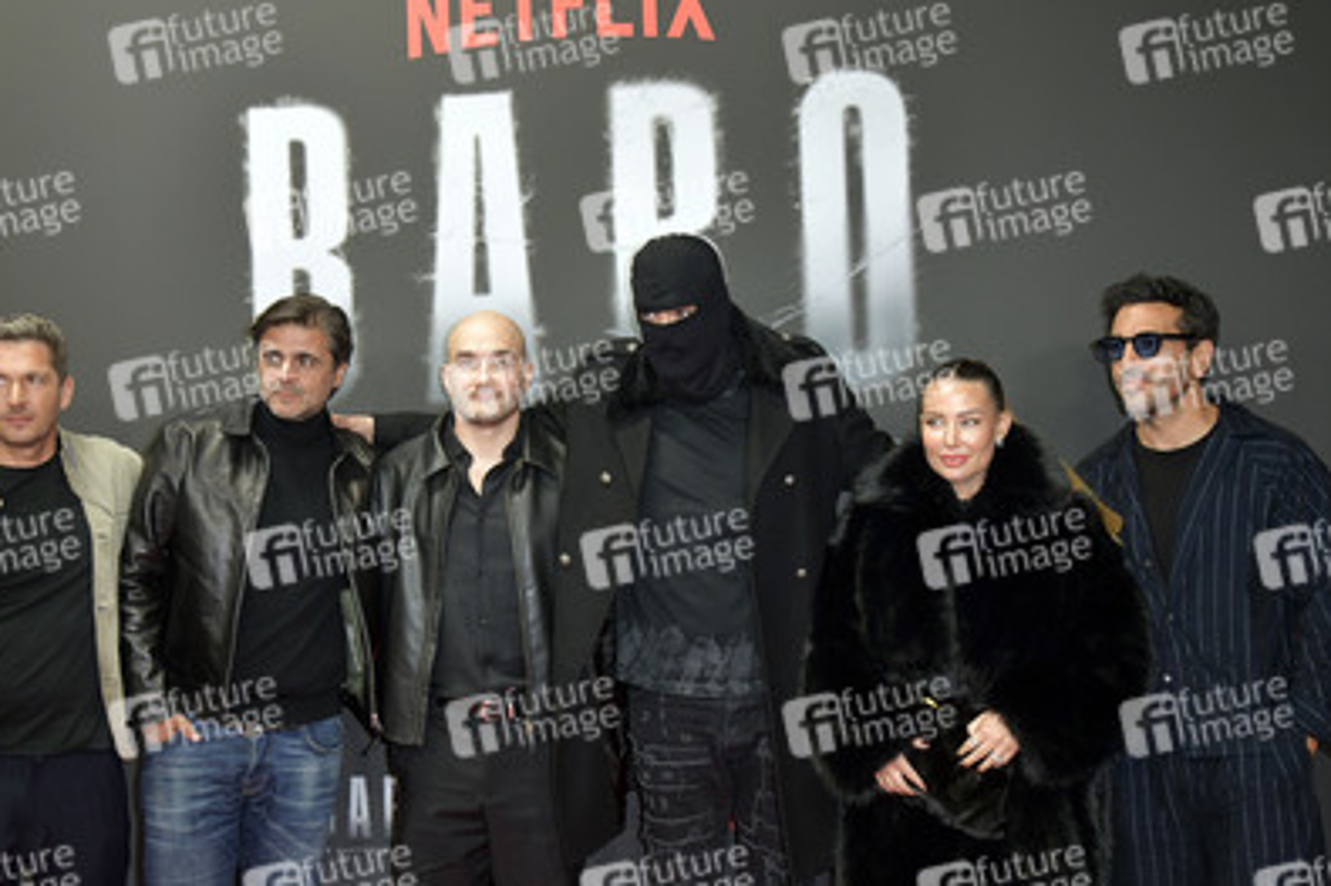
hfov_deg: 48.4
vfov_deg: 33.4
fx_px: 1478
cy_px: 465
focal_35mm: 40
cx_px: 578
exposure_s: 1/250
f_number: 5.6
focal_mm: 35
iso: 1250
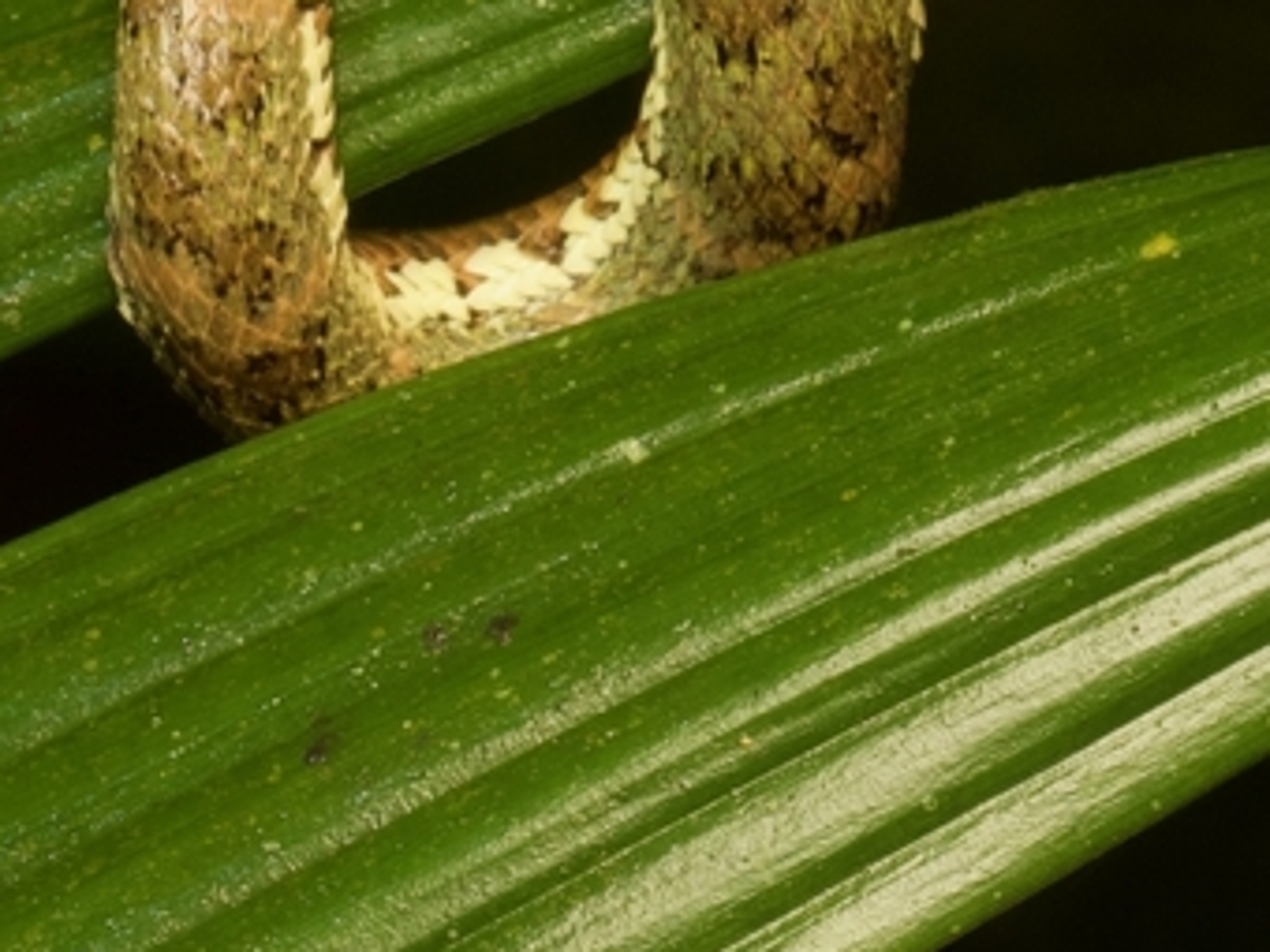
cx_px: 1363
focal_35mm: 402
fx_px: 14749
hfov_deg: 4.9
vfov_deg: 3.7
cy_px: -465
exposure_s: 1/60
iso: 800
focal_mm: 60
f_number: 16
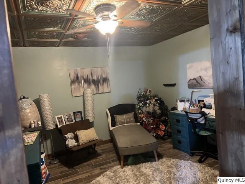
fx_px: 184
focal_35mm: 26
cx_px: 122
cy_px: 92
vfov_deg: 53.1
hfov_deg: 67.3
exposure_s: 1/40
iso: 640
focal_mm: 5.7
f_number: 1.5
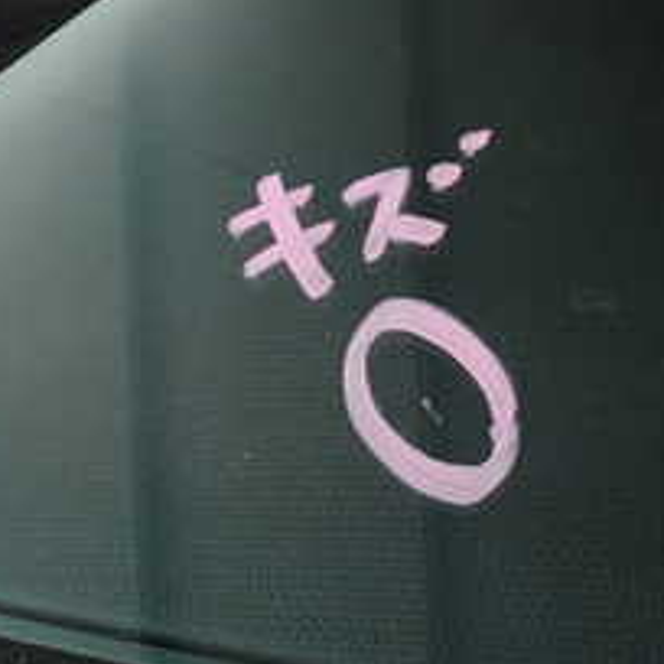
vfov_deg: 26.3
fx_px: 1411
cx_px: 153
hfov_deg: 26.1
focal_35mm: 65
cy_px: 205
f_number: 2.8
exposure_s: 1/100
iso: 100
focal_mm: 4.5
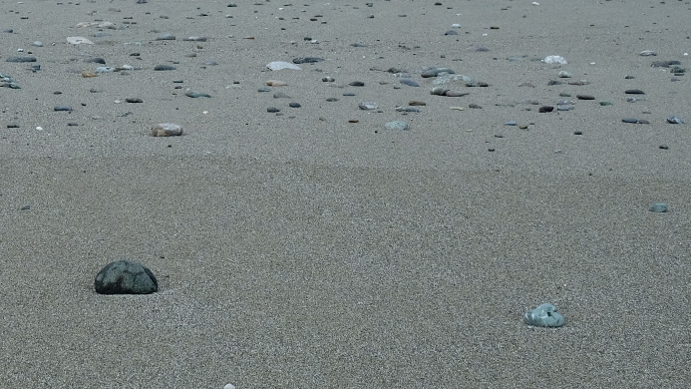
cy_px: -26
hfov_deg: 22.3
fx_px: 1723
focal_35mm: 94
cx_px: 123
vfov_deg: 12.7
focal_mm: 23
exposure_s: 1/320
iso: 500
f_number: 10
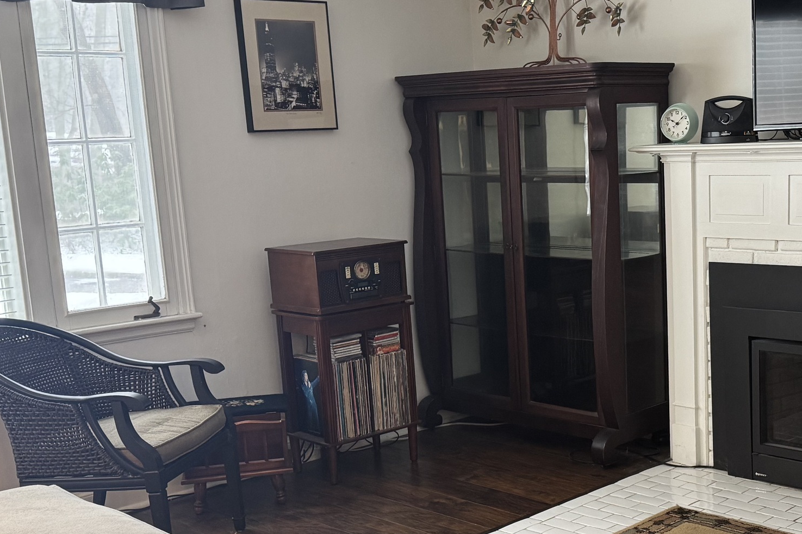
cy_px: 339
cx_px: 581
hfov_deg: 37.4
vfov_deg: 25.9
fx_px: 1158
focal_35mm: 52
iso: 320
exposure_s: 1/60
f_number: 1.78
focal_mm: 6.76
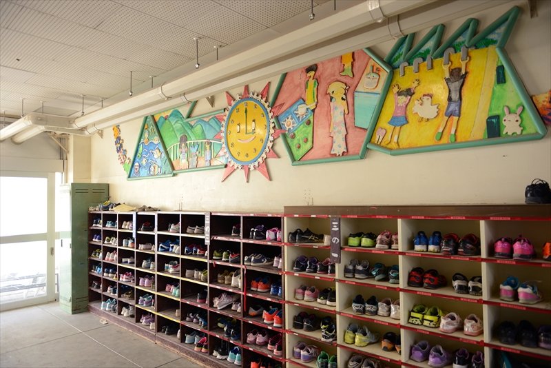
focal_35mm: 24
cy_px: 184
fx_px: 367
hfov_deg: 73.7
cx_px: 276
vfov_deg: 53.2
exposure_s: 1/125
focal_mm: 24
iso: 500
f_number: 2.8
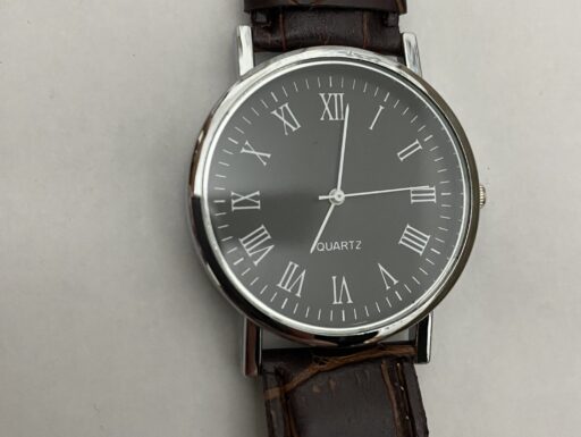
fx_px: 437
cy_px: 218
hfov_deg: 67.3
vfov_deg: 53.1
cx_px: 290
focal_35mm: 26
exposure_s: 1/25
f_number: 1.8
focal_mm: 4.25
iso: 500
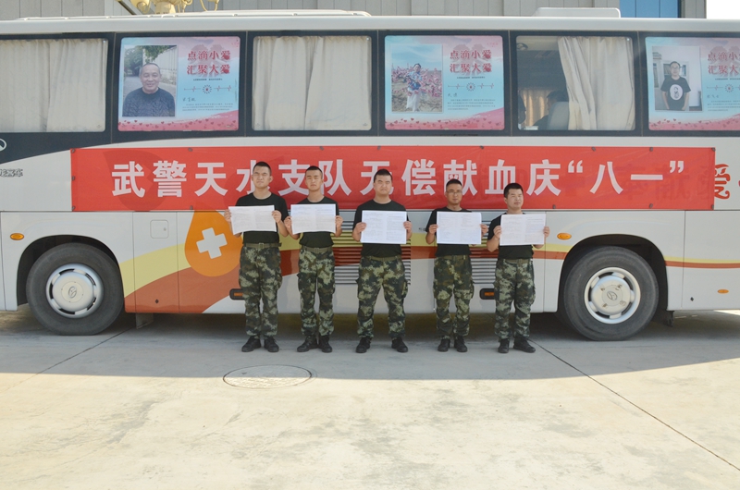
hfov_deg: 67.5
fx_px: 554
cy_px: 245
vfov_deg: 47.7
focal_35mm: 27
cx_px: 370
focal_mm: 18
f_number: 10
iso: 640
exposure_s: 1/400
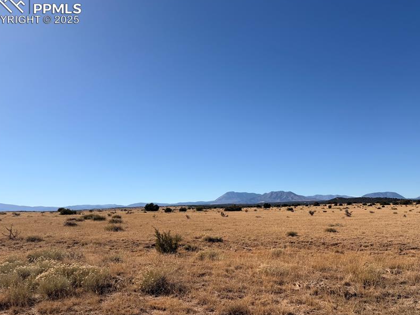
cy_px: 198
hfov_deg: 58.0
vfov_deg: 45.0
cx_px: 246
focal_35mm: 31
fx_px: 376
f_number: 1.78
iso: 80
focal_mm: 6.76
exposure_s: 1/7353
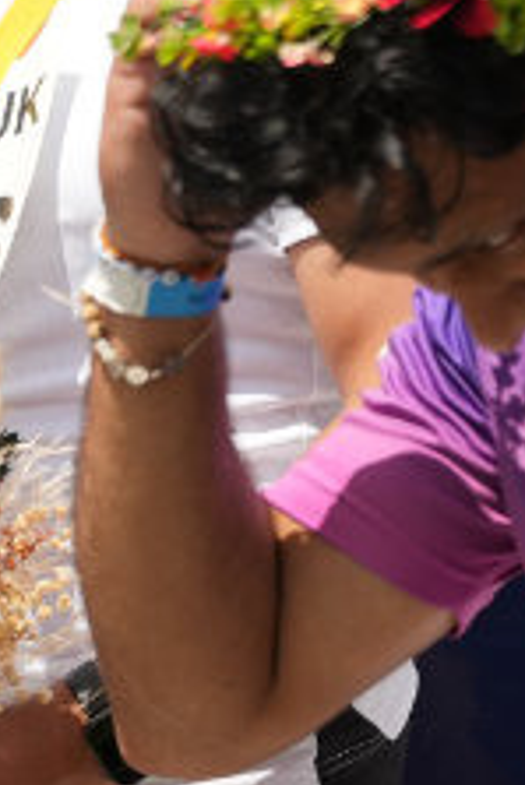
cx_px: 800
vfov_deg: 9.6
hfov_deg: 6.4
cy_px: 241
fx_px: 4658
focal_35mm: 213
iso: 250
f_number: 2.8
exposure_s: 1/6400
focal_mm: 46.5
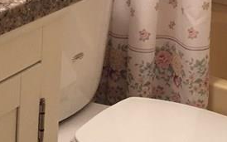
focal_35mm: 115
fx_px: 711
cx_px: 169
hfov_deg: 18.0
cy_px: -16
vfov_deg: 11.2
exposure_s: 1/15
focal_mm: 4.15
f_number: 2.2
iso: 100
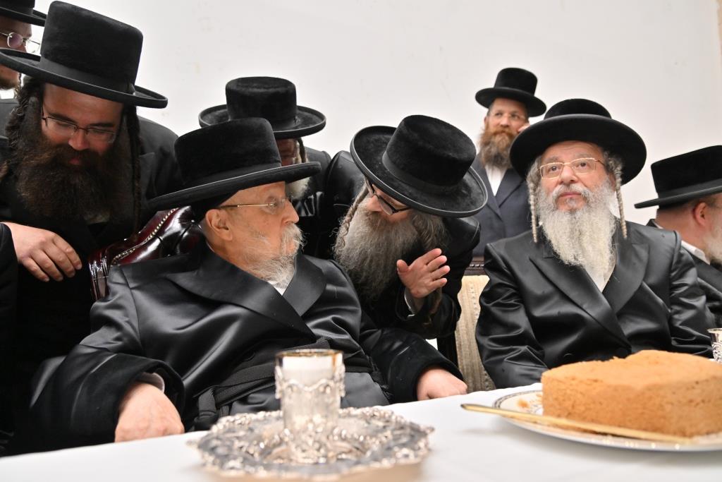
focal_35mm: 27
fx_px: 542
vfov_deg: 47.9
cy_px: 241
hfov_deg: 67.4
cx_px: 361
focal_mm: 27
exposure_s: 1/200
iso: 1250
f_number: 4
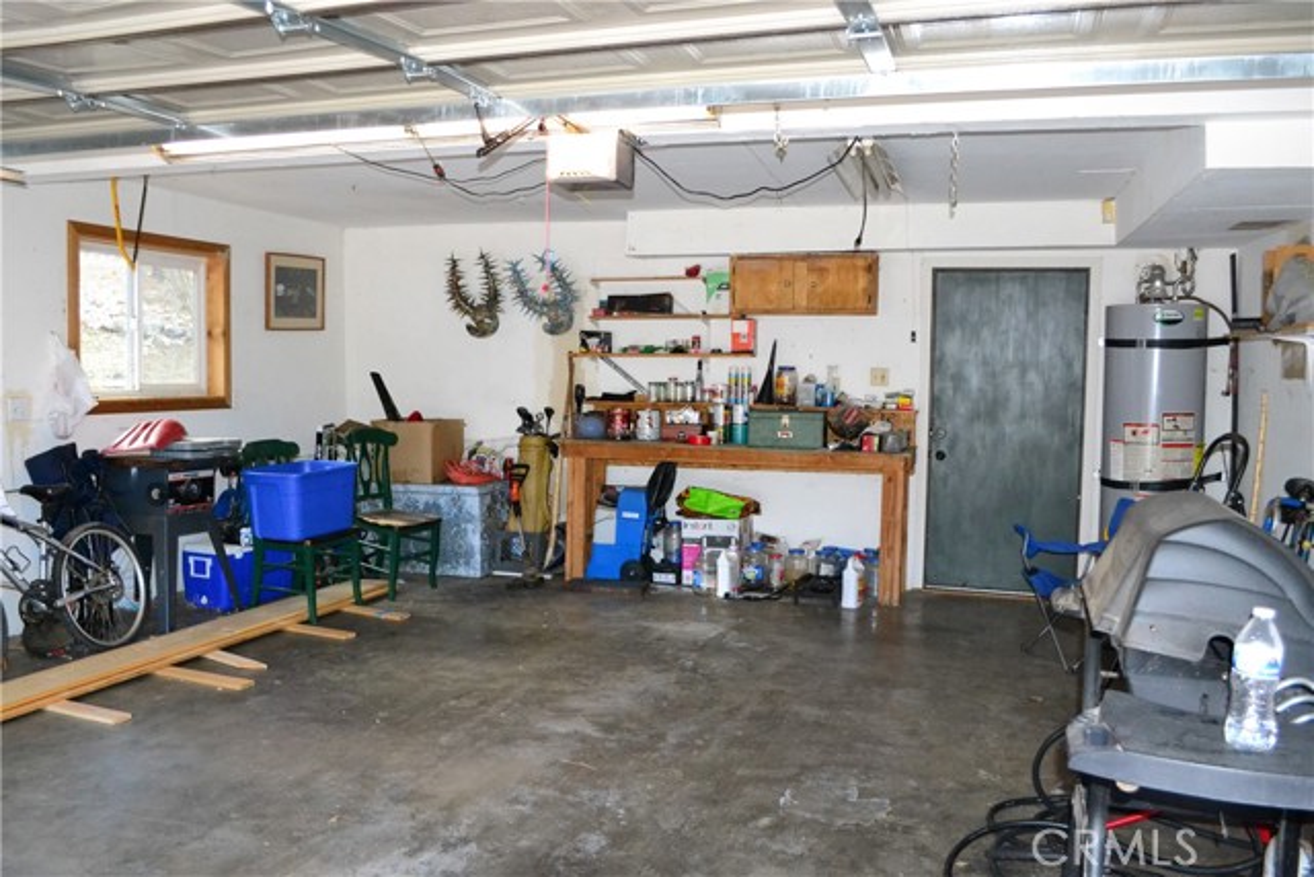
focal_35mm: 30
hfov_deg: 61.9
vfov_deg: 43.6
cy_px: 438
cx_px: 657
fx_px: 1095
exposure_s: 1/200
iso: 3200
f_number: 5.6
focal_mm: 20
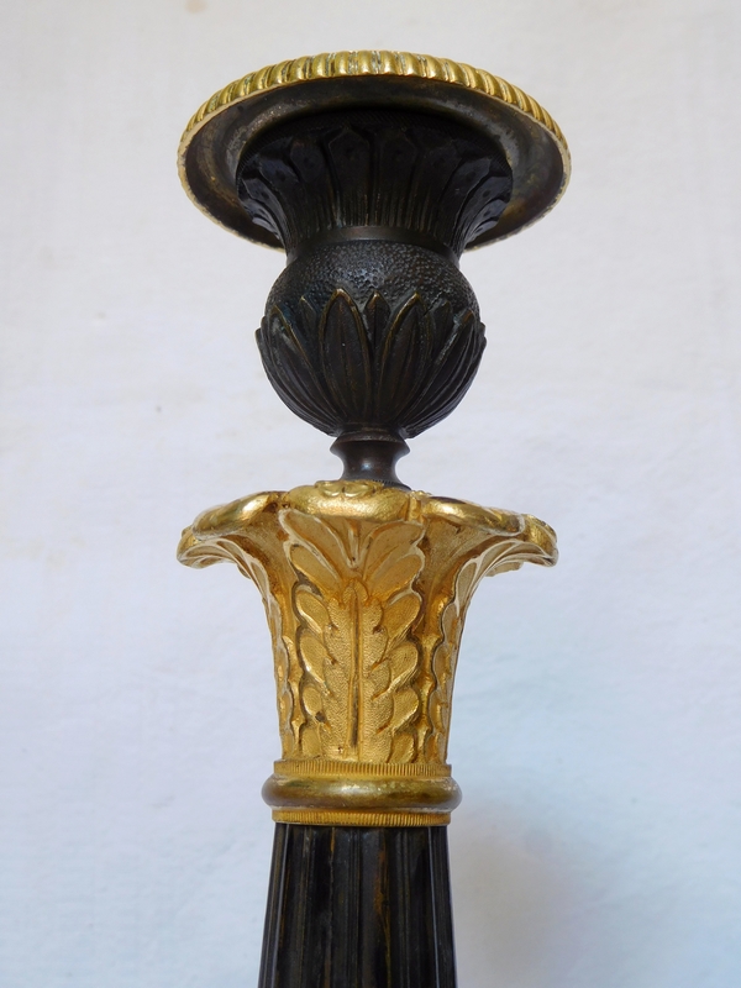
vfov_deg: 46.8
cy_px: 494
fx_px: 1142
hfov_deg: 36.0
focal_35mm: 40
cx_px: 370
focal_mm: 7.1
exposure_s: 1/50
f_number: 3.9
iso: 125
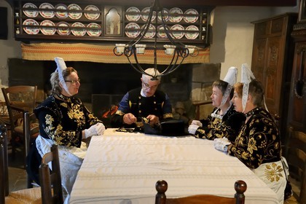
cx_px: 153
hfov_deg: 50.7
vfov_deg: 35.1
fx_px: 323
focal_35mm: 38
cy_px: 102
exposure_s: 1/30
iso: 1600
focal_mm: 38
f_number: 4.5
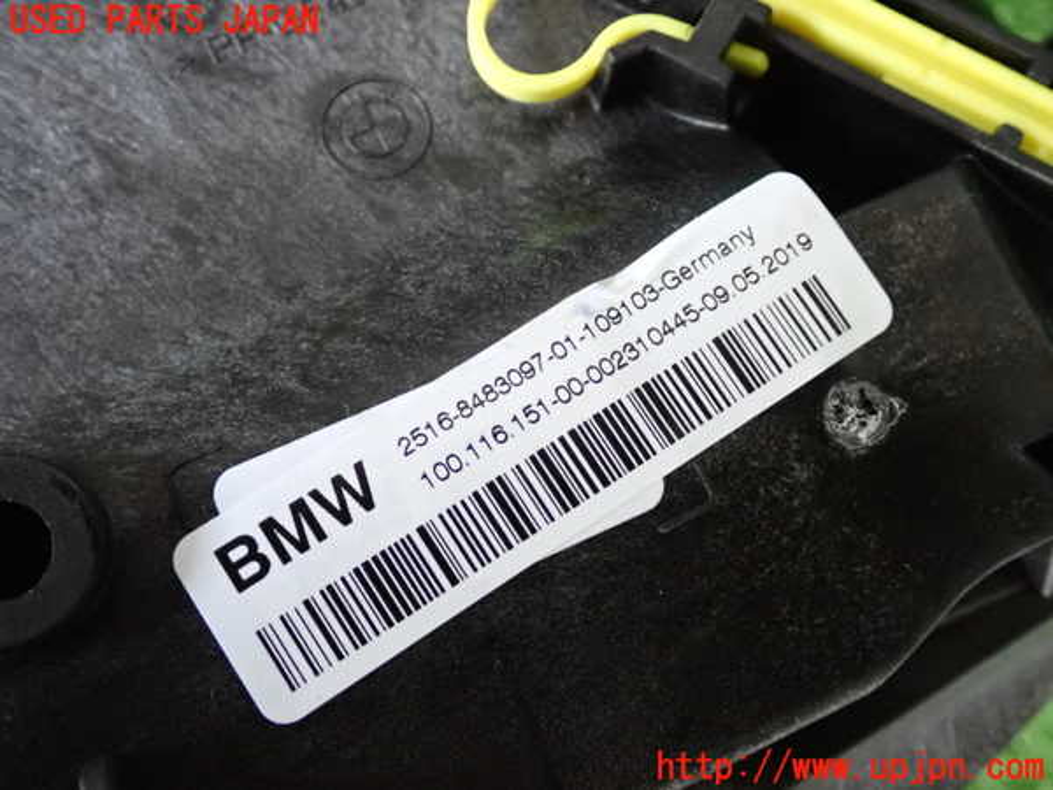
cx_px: 526
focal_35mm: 41
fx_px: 1247
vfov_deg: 35.1
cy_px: 395
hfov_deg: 45.8
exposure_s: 1/160
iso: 2000
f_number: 2.8
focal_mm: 7.31
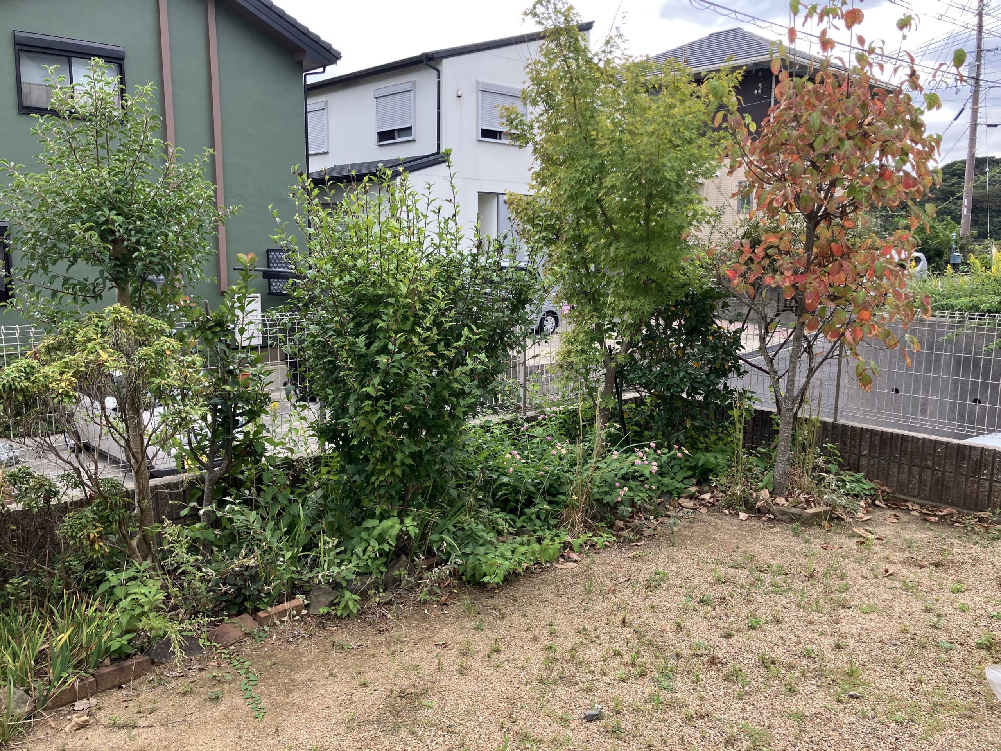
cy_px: 376
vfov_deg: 49.7
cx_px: 500
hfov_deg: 63.4
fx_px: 810
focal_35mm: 28
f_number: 1.8
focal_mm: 3.99
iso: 25
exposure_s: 1/209
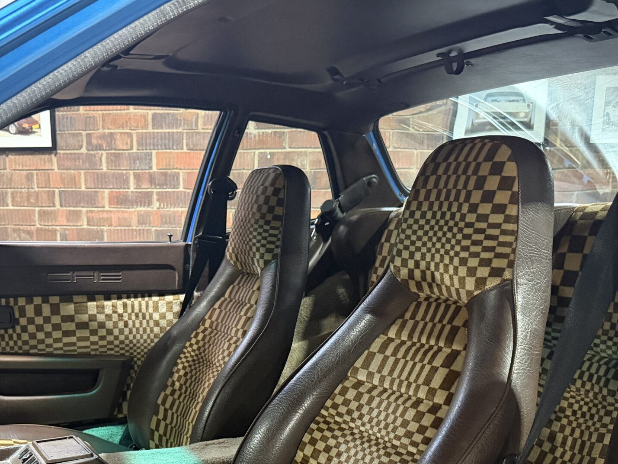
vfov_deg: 32.1
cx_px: 231
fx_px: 768
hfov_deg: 43.5
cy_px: 412
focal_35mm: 43
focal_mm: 6.76
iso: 800
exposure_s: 1/33
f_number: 1.78
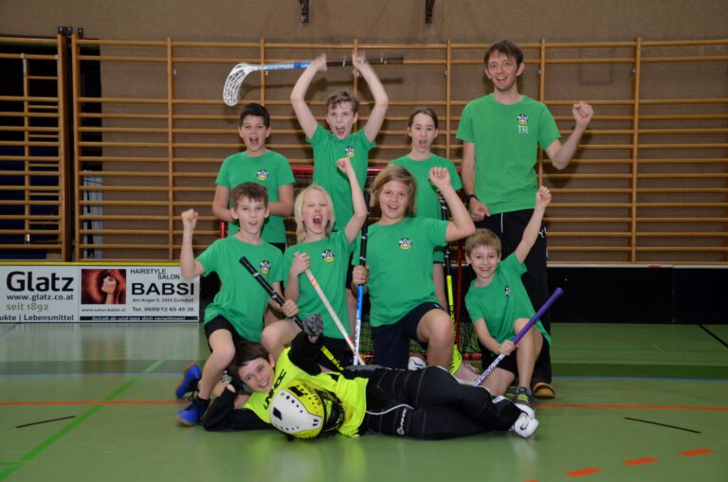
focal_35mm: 45
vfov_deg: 29.7
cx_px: 364
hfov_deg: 43.7
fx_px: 908
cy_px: 241
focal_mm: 30
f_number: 5
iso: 200
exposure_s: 1/60
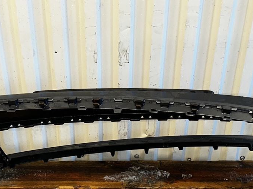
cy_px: 211
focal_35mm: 72
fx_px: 526
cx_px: 126
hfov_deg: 27.0
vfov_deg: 19.5
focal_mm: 6.86
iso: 64
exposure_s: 1/33
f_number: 1.78
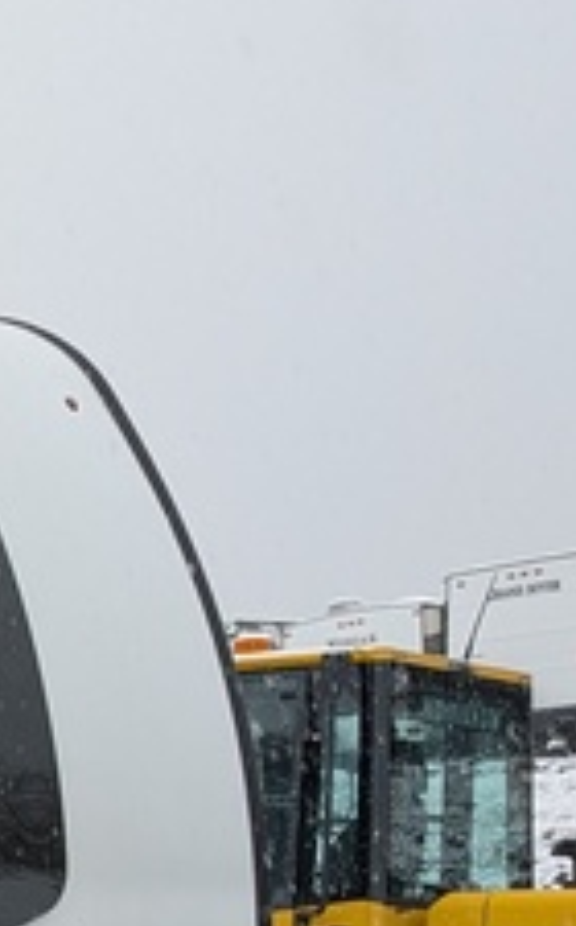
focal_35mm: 116
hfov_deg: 8.6
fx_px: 2923
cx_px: -1362
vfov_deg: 17.1
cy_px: 1156
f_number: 1.68
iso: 23
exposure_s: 1/214
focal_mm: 6.9
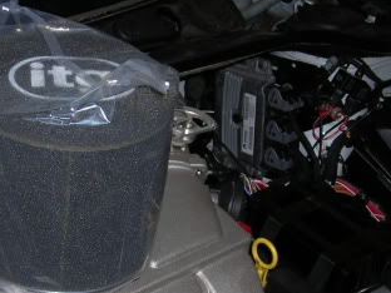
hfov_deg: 24.6
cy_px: 212
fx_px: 881
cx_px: 70
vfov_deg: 18.8
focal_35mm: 78
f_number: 3.2
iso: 50
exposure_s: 1/60.1
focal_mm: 6.3
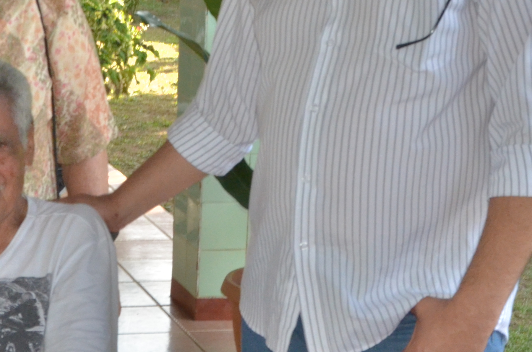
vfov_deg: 11.8
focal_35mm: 115
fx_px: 1696
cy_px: 44
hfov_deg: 17.7
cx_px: 145
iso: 1600
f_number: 10
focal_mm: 28
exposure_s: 1/200
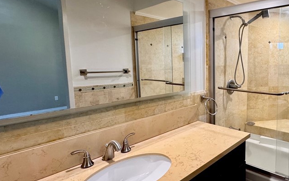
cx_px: 225
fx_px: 189
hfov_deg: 68.7
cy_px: 82
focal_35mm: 24
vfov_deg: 51.0
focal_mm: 2.22
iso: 250
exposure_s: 1/60
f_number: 2.2
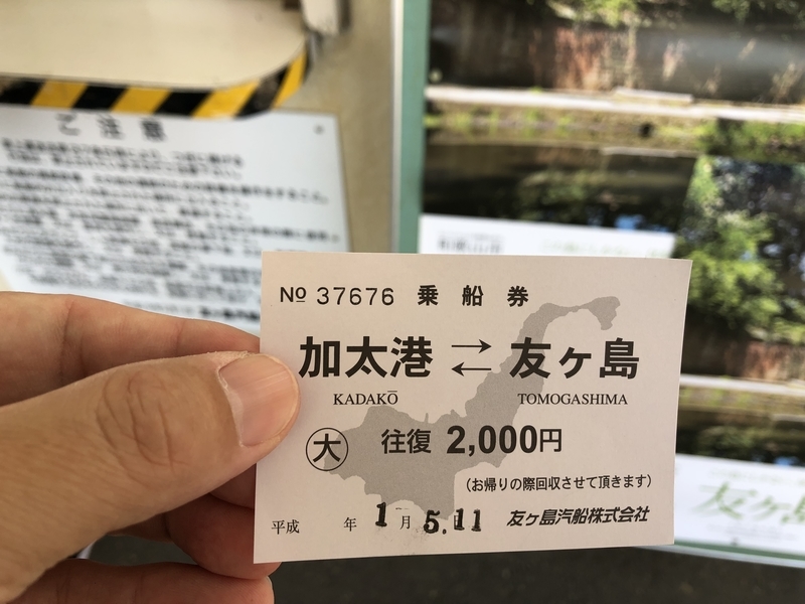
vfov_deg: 49.7
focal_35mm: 28
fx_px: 651
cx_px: 402
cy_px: 302
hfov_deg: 63.4
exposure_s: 1/120
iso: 25
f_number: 1.8
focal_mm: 3.99
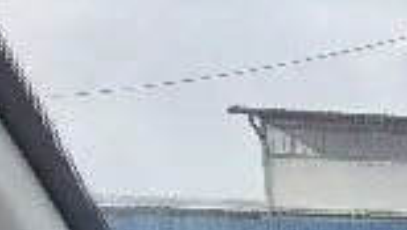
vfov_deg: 11.3
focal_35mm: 92
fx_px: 994
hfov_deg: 16.3
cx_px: 867
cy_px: 523
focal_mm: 1.74
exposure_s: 1/526
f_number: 2.2
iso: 50
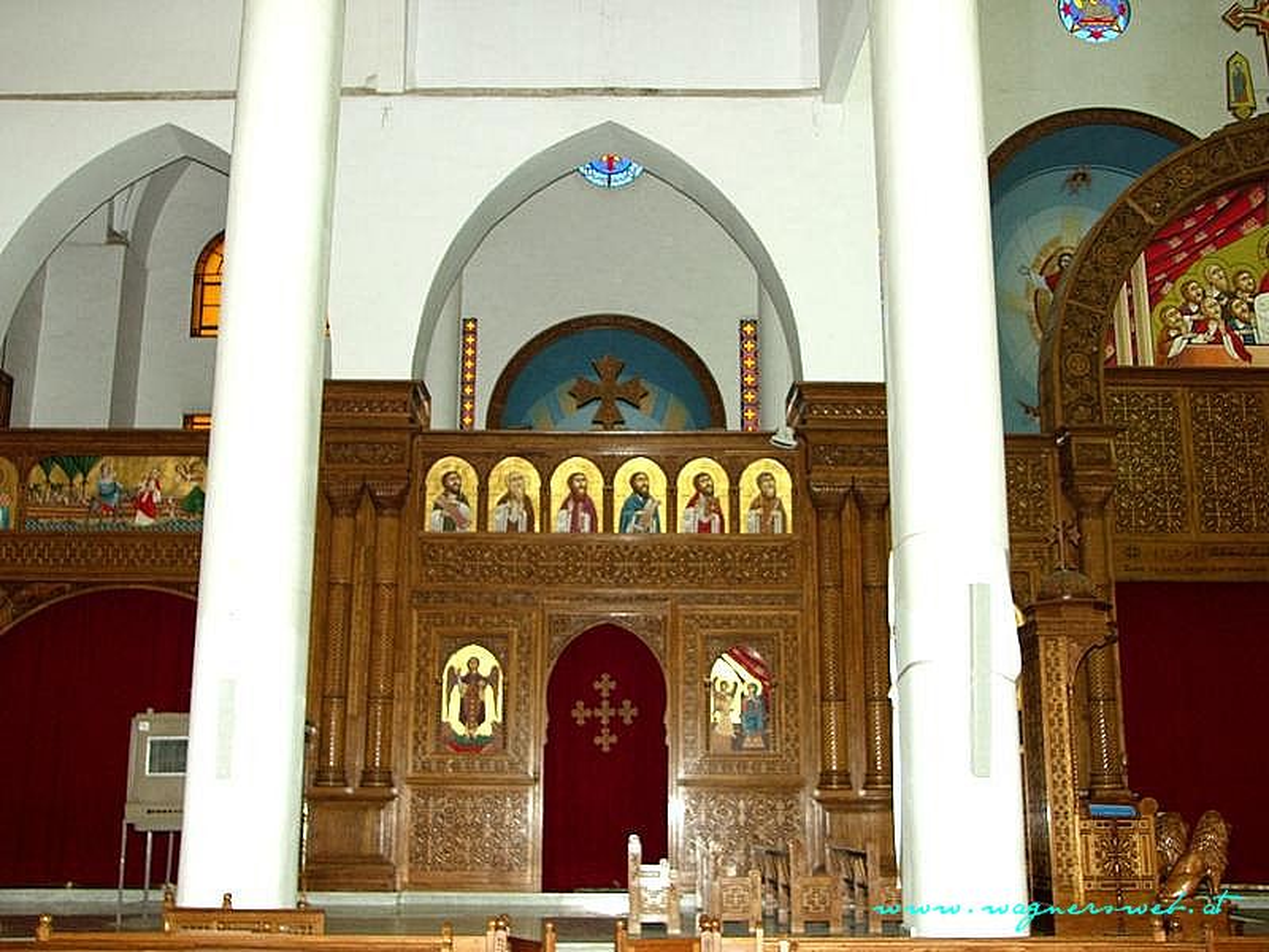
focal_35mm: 40
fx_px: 1466
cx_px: 634
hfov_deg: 46.8
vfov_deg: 36.0
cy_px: 476
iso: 50
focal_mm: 10.3
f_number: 2.5
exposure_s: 1/40
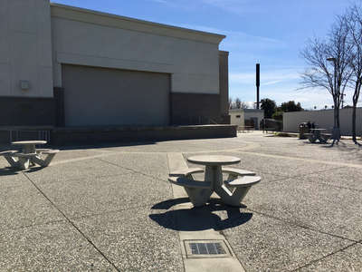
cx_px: 181
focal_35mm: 29
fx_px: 303
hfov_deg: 61.7
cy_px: 136
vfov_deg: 48.2
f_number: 2.2
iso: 25
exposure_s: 1/2564
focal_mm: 4.15
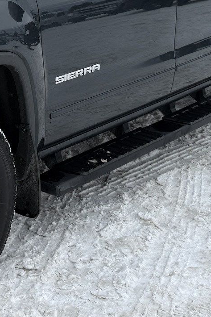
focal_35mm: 72
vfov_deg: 27.0
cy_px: 29
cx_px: -70
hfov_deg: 17.6
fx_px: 633
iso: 80
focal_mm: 6.76
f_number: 1.78
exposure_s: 1/2801
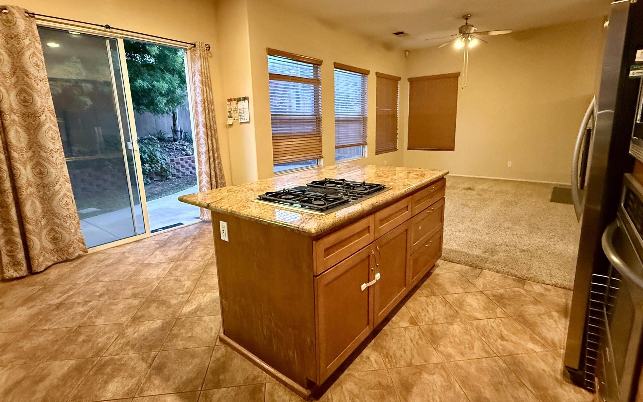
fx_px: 315
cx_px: 321
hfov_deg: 91.1
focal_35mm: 18
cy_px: 187
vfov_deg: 64.9
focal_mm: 2.22
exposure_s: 1/60
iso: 1000
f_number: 2.2
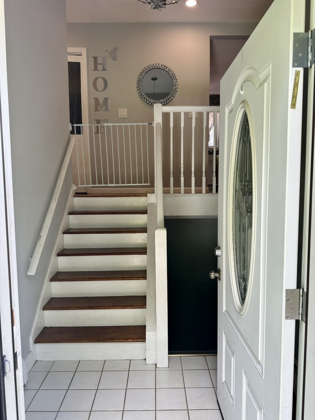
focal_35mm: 24
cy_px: 210
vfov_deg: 71.6
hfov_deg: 56.8
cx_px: 158
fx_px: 291
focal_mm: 6.86
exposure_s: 1/173
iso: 64
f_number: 1.78
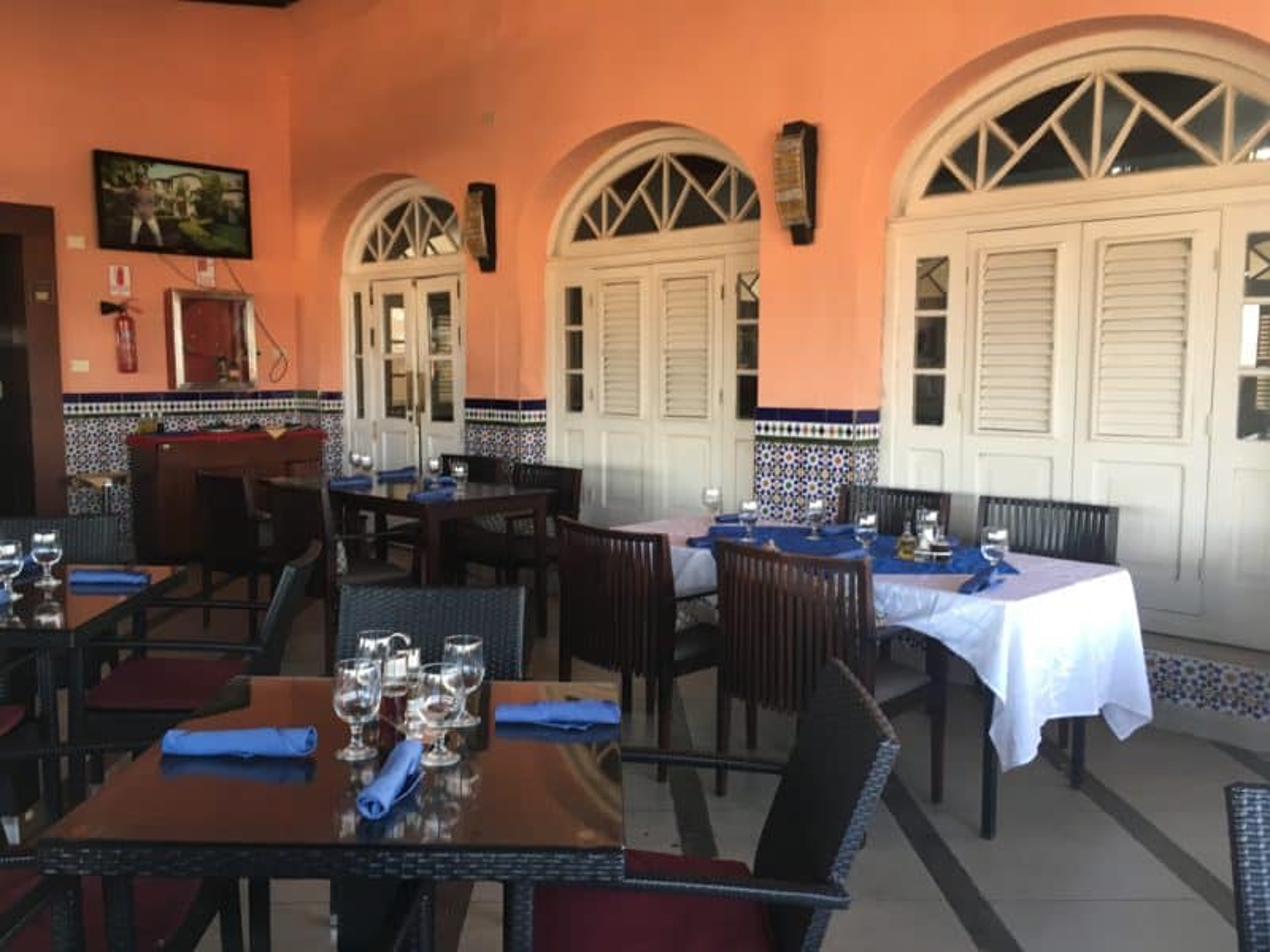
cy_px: 476
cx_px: 635
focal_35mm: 29
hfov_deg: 61.7
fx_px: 1064
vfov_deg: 48.2
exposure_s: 1/30
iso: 50
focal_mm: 4.15
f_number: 2.2
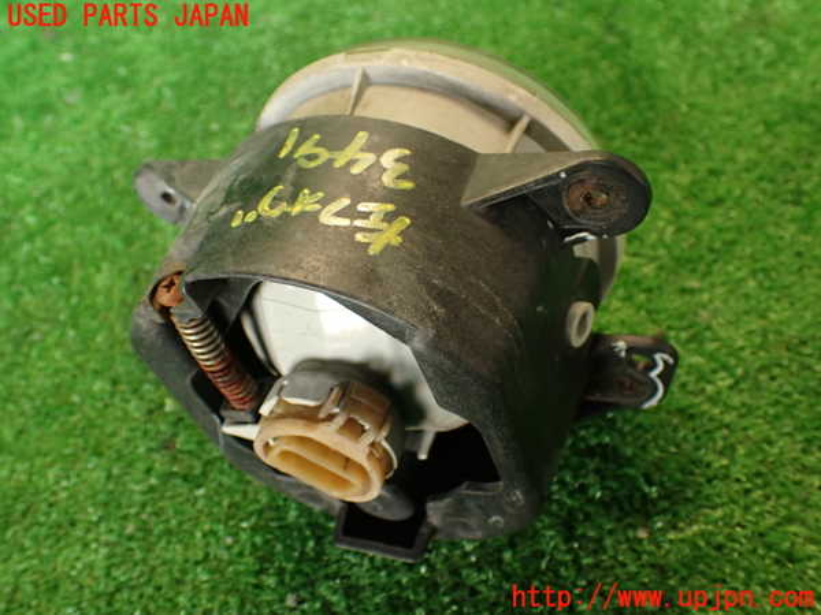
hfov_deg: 56.8
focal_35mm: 32
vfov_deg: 44.2
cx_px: 410
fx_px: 759
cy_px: 308
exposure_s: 1/30
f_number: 2.4
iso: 250
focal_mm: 5.79
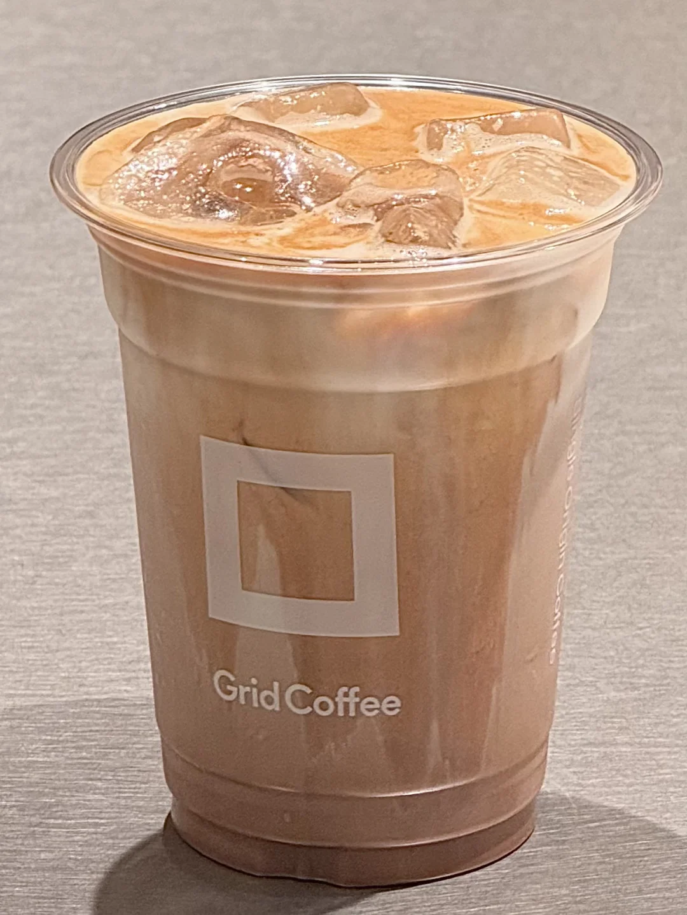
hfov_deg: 12.4
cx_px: 344
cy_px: 458
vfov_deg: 16.4
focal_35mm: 120
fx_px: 3174
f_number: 2.8
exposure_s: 1/50
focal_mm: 15.66
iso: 250
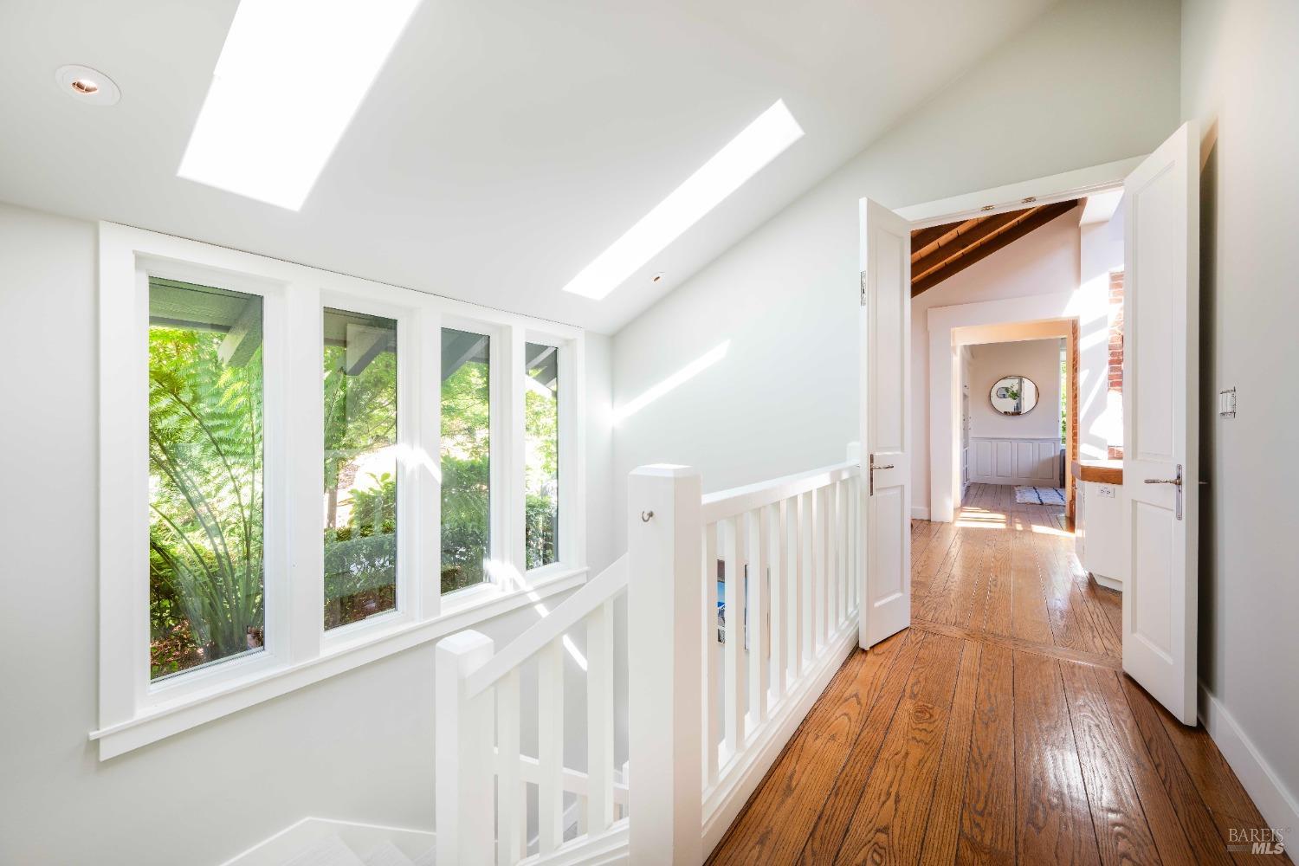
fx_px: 505
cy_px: 433
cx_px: 650
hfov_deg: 104.3
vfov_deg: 81.2
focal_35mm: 14
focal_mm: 14
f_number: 9
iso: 250
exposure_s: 1/10
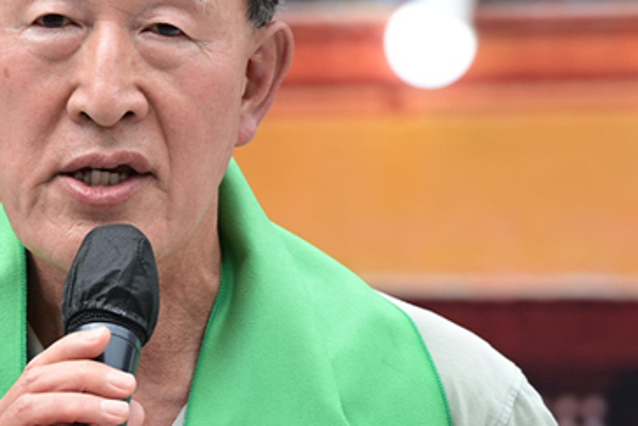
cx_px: 112
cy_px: 155
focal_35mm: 616
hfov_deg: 3.3
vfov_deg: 2.2
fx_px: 10921
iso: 200
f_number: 7.1
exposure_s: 1/250
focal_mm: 350
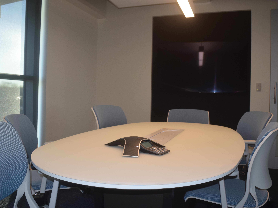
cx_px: 143
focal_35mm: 30
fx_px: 241
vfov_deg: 46.8
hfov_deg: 60.0
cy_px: 102
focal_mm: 18
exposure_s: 1/125
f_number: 5.6
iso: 720
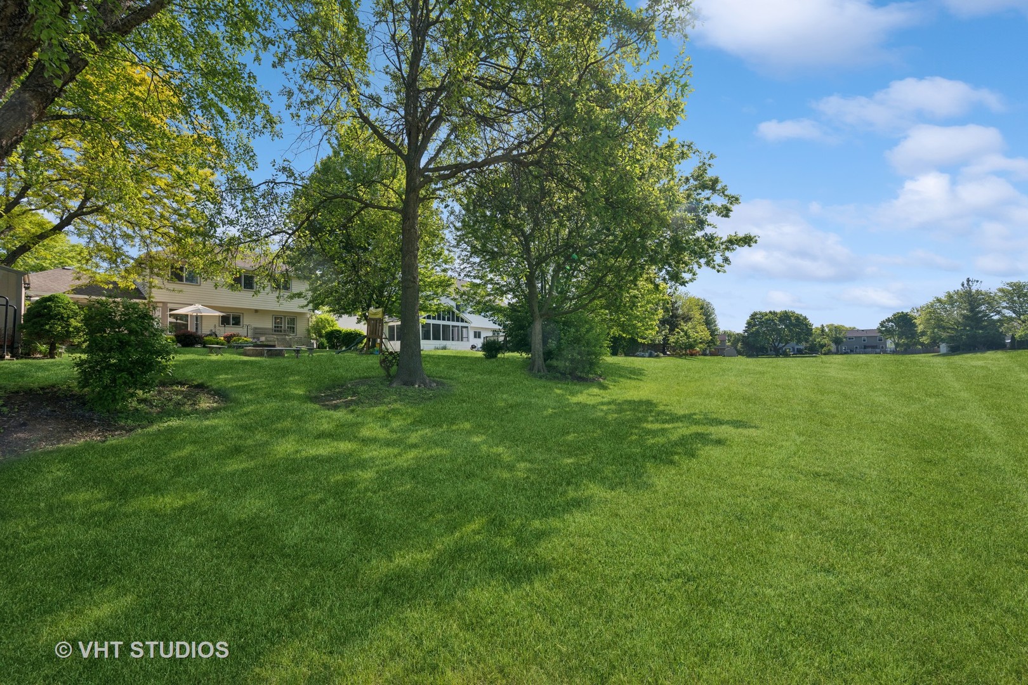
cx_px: 514
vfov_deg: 81.2
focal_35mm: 14
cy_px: 342
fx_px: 400
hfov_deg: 104.3
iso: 200
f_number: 9
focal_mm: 14
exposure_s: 1/250
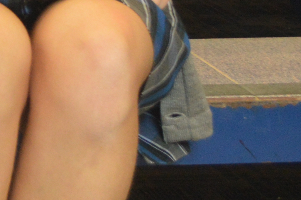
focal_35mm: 211
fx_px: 1762
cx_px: -356
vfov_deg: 6.1
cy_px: -328
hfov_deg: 9.0
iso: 900
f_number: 4
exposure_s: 1/15
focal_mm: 24
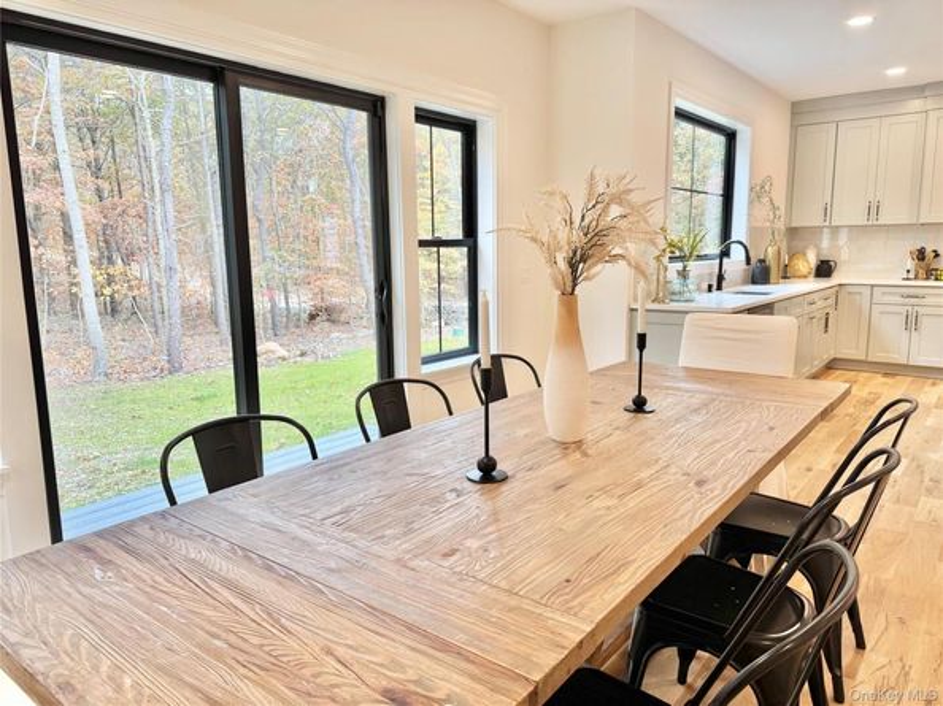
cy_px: 353
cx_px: 472
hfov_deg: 71.6
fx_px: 654
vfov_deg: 56.8
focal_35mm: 24
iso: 100
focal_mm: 6.76
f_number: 1.78
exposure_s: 1/120
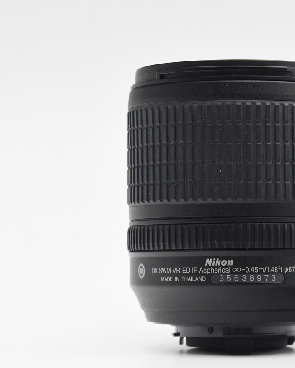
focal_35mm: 192
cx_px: 238
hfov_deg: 8.0
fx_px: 2095
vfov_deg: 10.1
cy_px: 205
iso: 1600
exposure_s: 1/100
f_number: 8
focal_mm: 80
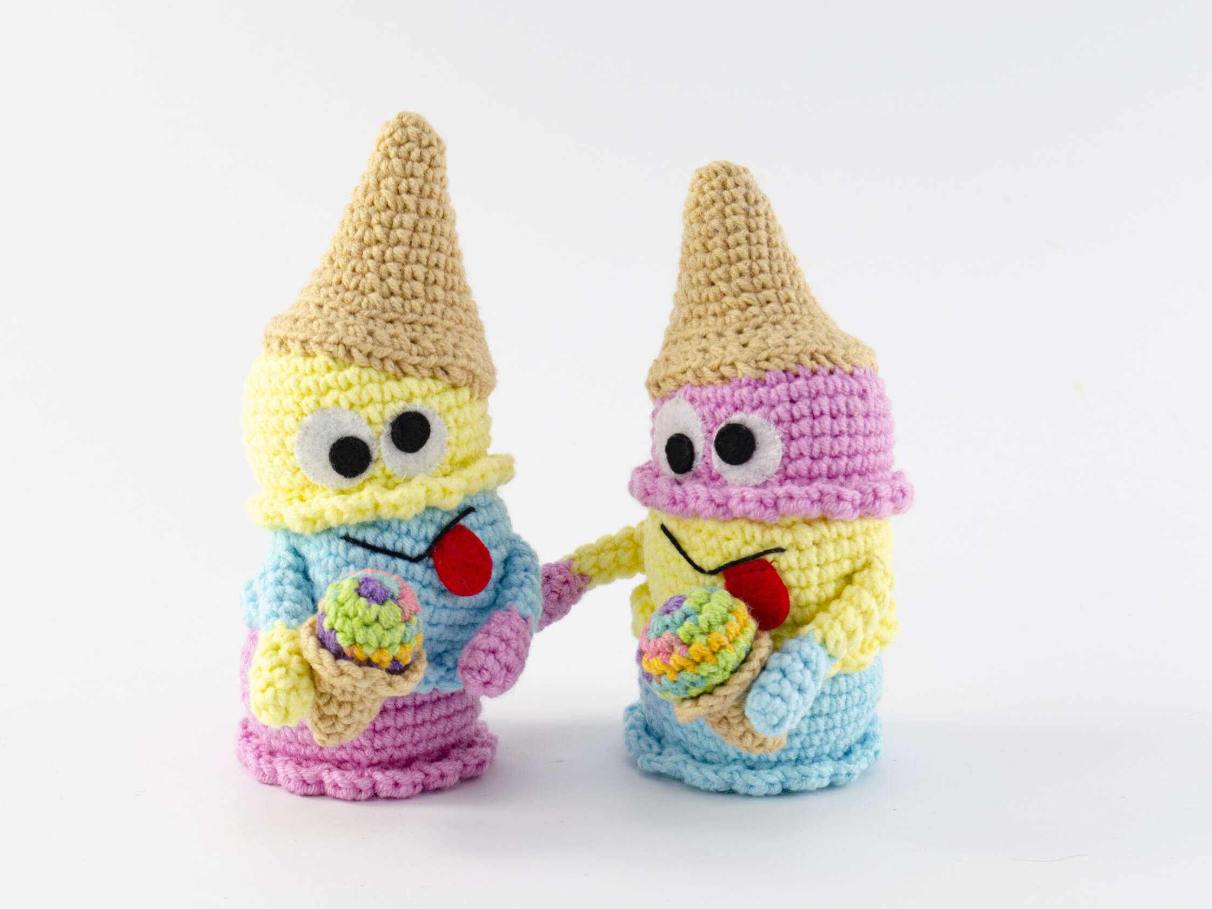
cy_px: 454
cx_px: 605
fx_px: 2416
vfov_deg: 21.3
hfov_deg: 28.2
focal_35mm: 69
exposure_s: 1/25
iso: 100
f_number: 11
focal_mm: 42
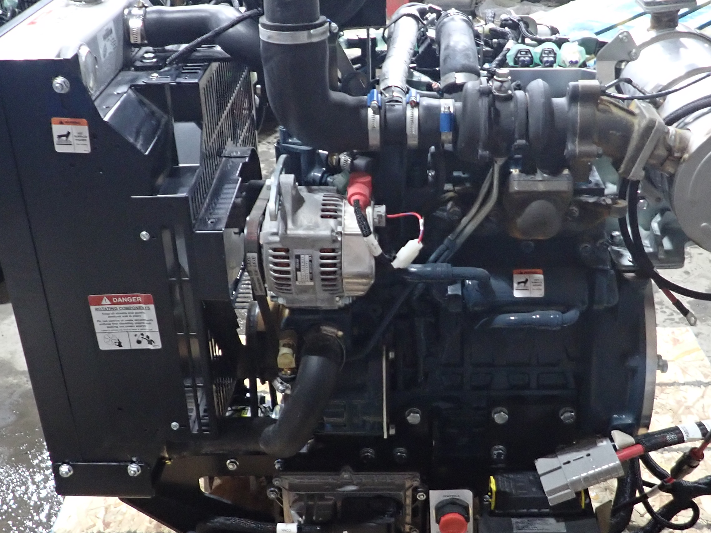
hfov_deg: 42.9
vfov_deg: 32.9
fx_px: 904
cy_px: 292
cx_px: 390
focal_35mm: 44
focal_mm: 4.5
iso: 400
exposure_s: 1/30
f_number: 2
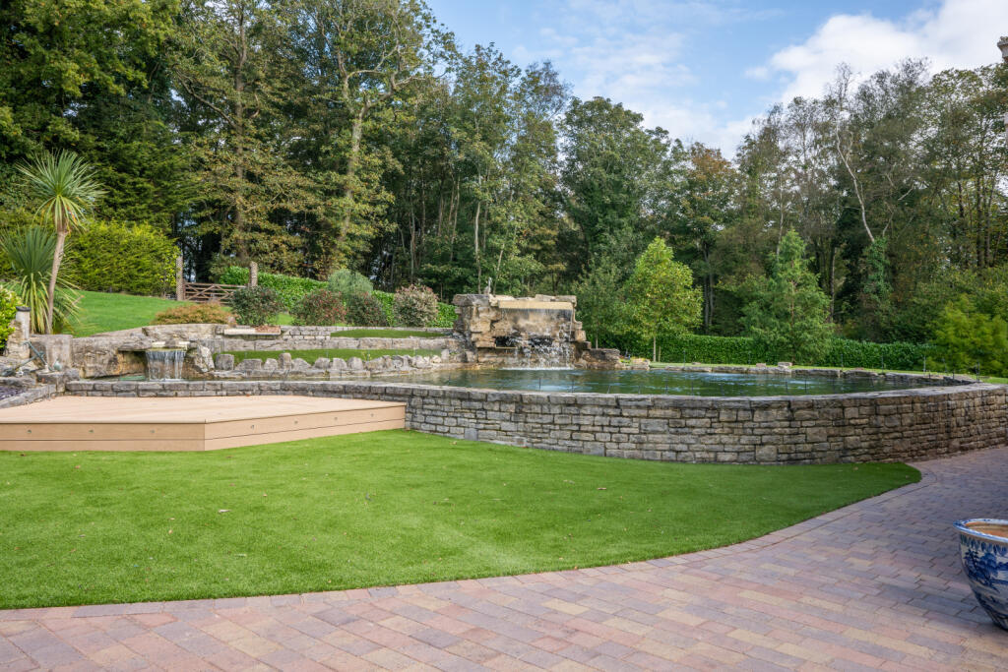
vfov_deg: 45.0
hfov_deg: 63.7
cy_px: 336
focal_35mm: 29
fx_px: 812
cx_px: 504
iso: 200
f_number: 11
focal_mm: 29
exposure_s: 1/125
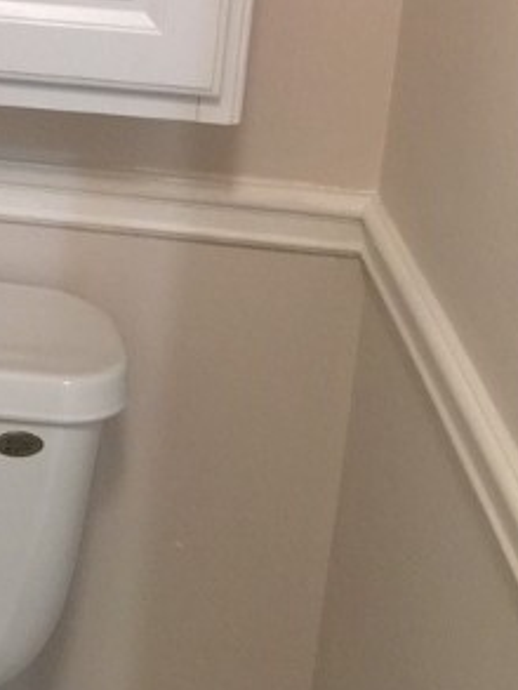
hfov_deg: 18.3
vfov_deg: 23.3
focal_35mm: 76
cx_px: -125
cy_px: -153
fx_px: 1515
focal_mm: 4.15
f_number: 2.2
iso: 64
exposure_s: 1/15
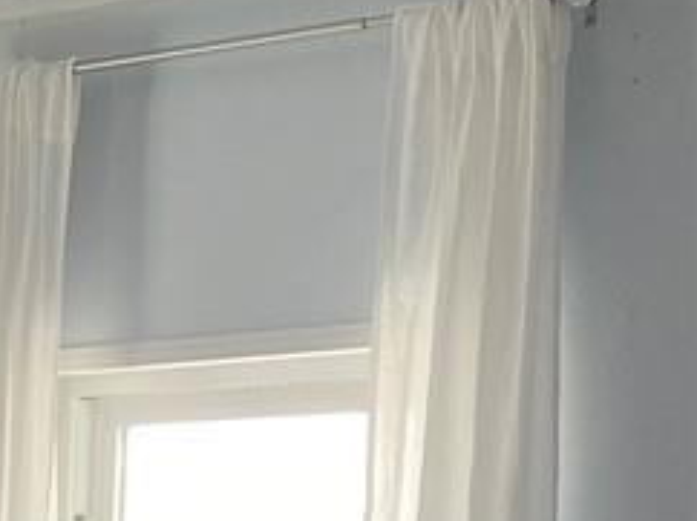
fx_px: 3460
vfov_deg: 8.2
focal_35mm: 172
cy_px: 1088
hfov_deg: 10.9
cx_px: -495
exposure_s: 1/120
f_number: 1.8
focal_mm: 4.25
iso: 64
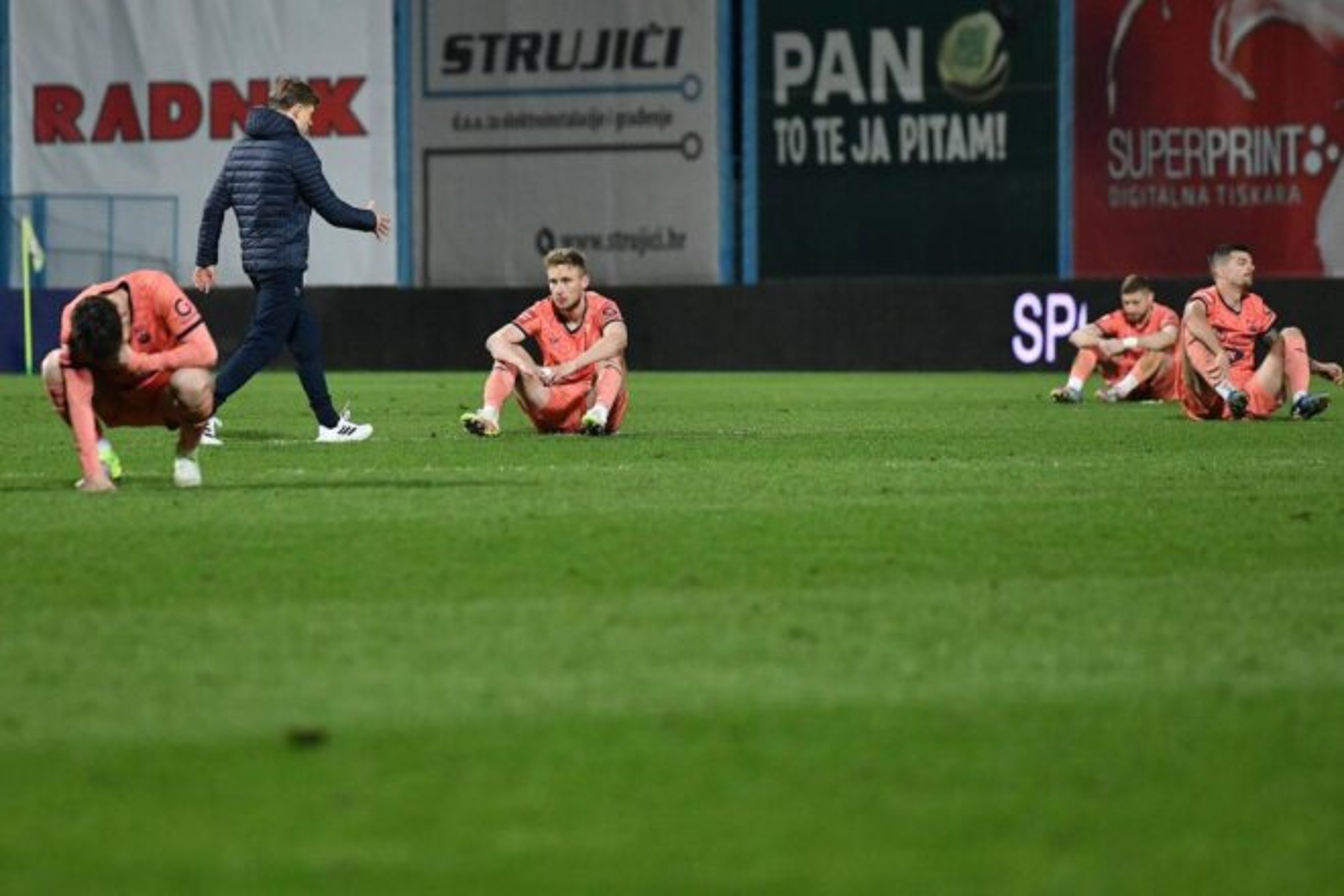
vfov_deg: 6.9
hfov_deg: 10.3
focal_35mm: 200
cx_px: 672
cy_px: 448
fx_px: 7466
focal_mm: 200
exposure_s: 1/1250
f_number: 5
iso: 2500
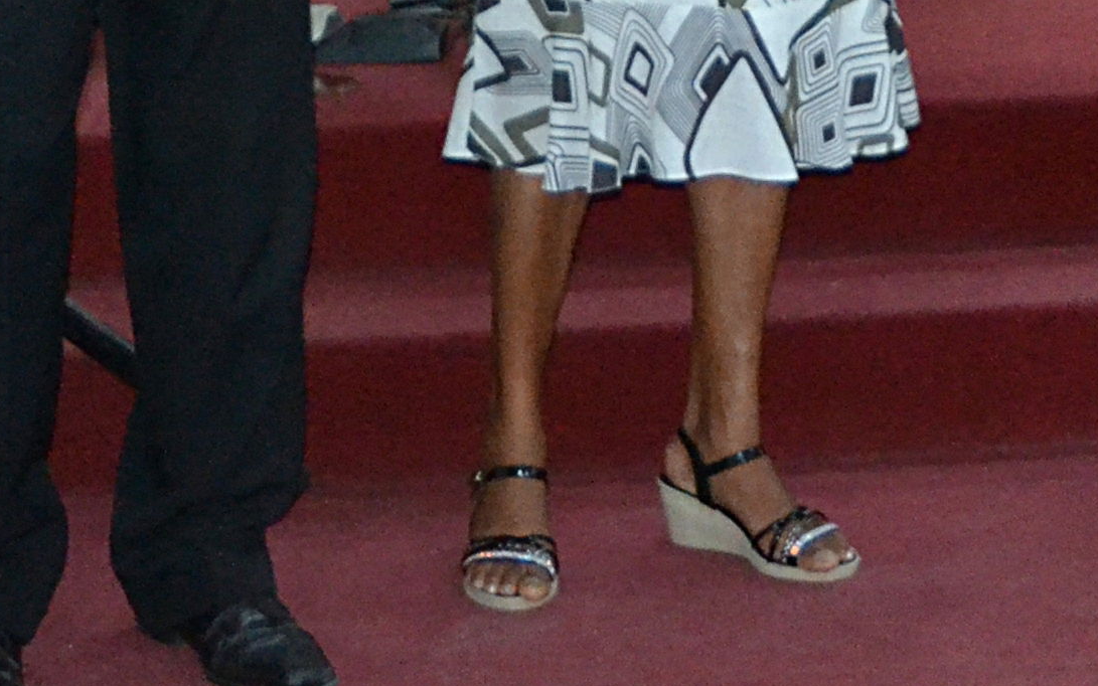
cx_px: 1053
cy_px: -846
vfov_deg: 8.6
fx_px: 4249
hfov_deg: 14.5
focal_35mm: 142
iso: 2200
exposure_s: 1/60
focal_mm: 22
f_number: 3.8
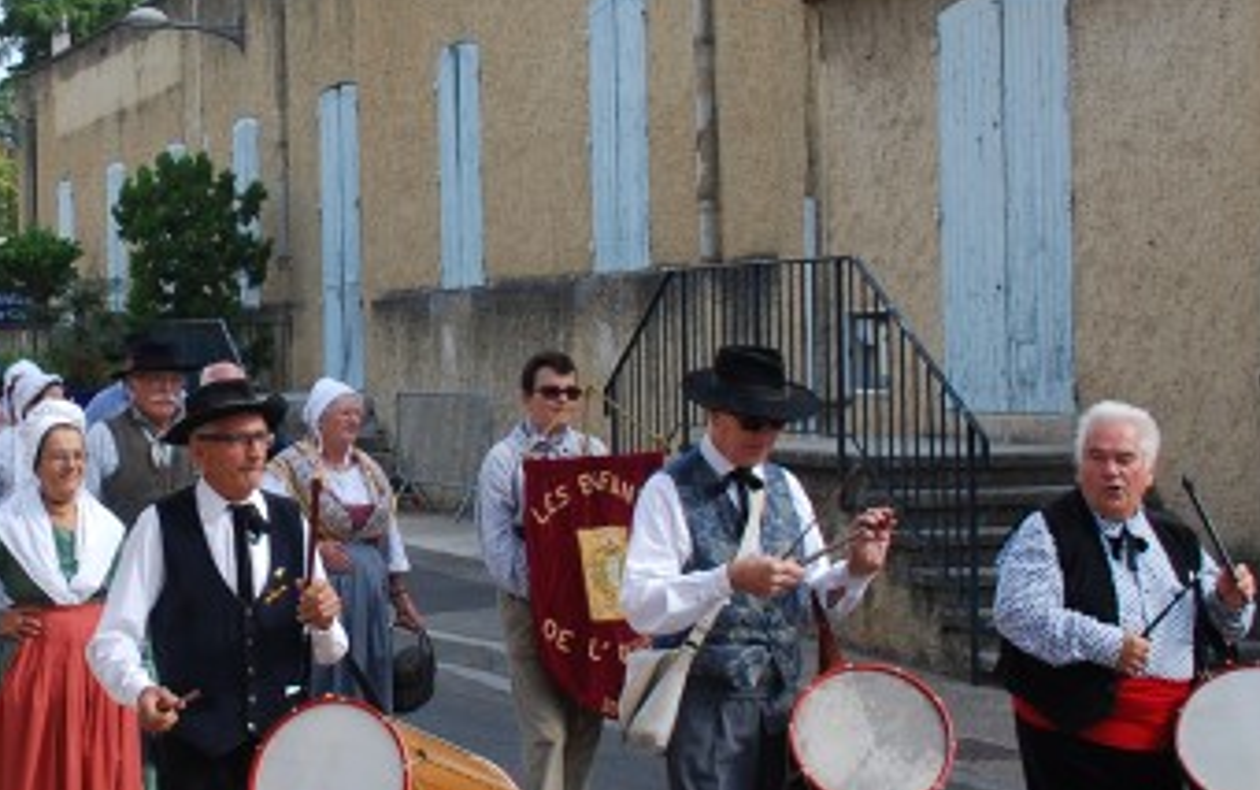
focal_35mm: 72
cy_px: 302
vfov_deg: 18.1
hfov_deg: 27.6
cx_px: 145
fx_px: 2474
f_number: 7.1
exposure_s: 1/200
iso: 100
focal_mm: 20
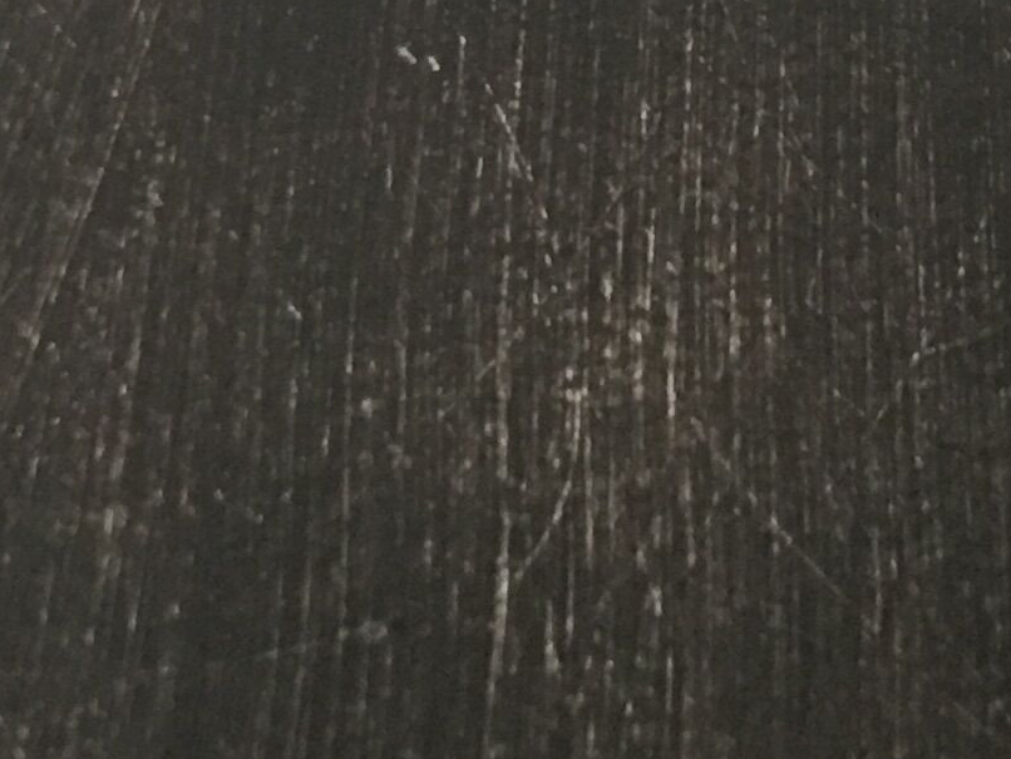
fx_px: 4236
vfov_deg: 10.2
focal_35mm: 145
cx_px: 795
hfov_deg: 13.5
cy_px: 84
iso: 80
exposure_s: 1/17
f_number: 2.2
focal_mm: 4.15
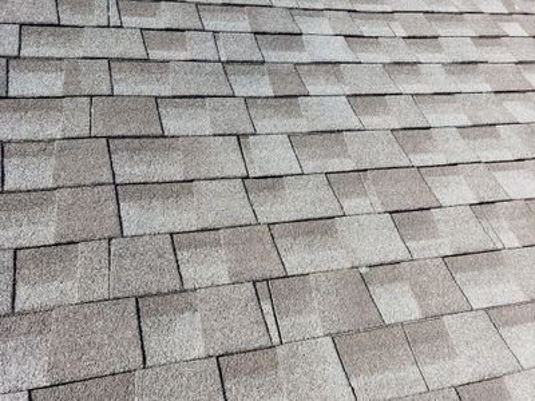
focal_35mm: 26
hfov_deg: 67.3
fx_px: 402
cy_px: 200
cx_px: 268
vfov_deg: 53.1
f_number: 2.4
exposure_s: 1/450
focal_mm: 4.3
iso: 50
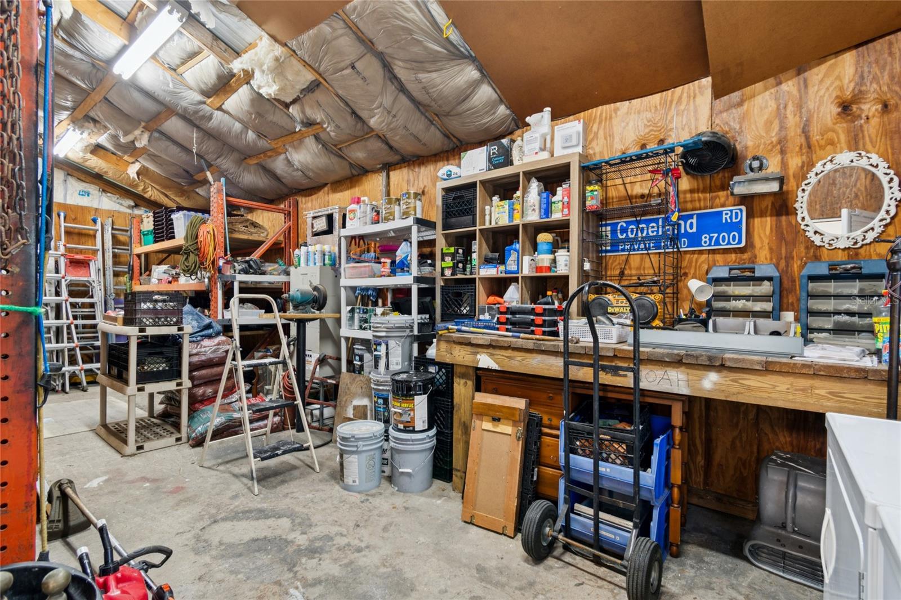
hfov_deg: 100.4
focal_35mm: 15
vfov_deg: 77.3
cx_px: 450
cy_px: 300
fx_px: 375
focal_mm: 10
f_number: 7.1
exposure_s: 2
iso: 100
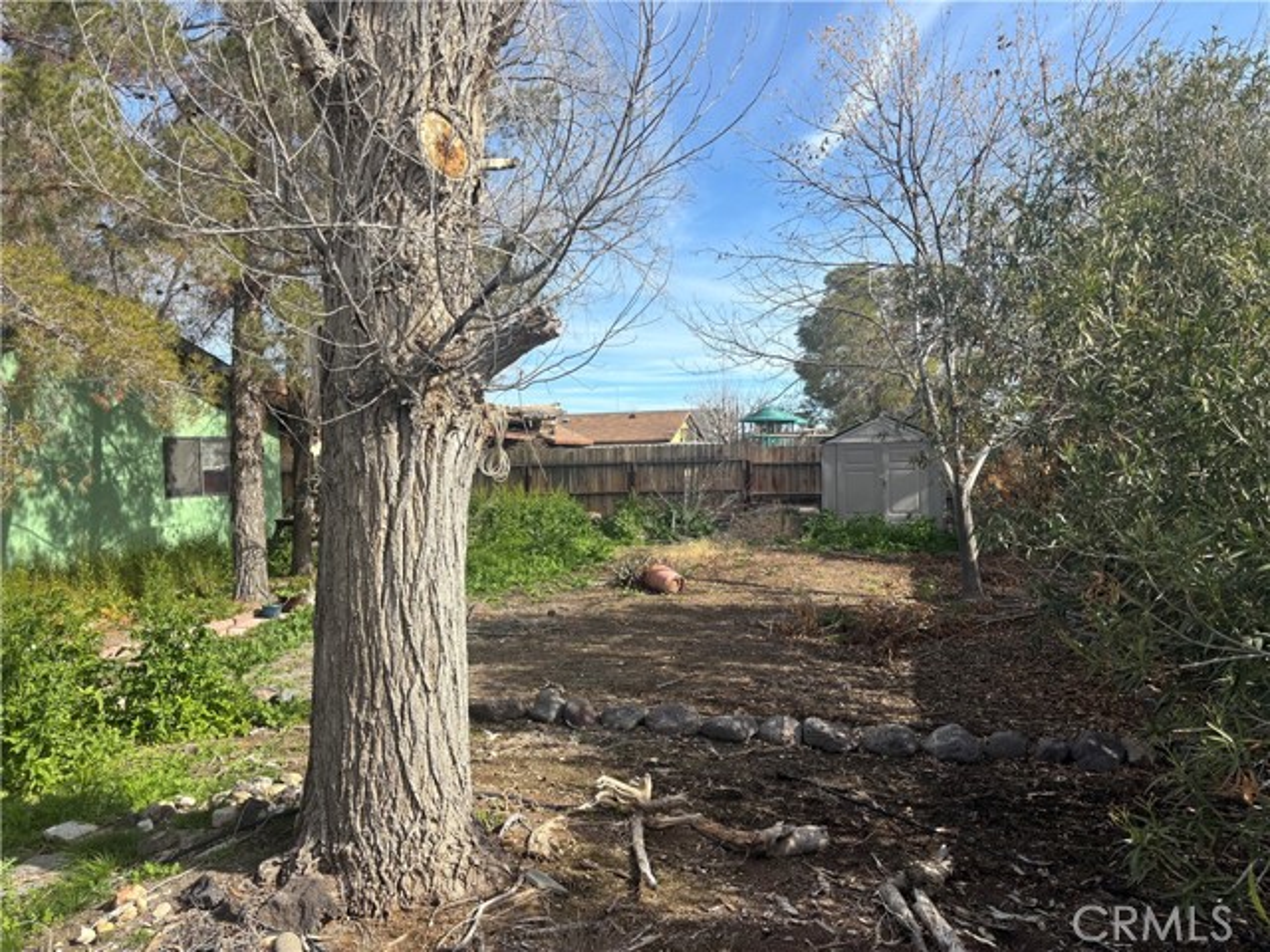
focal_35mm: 26
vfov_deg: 53.1
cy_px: 476
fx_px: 954
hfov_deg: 67.3
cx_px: 635
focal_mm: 5.96
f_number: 1.6
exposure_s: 1/2342
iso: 50
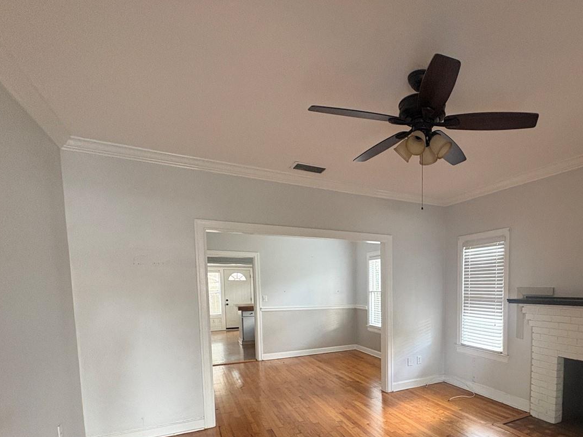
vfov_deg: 60.7
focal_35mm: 21
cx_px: 414
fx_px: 354
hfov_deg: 75.1
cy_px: 315
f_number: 2.2
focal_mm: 2.22
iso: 320
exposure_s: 1/60
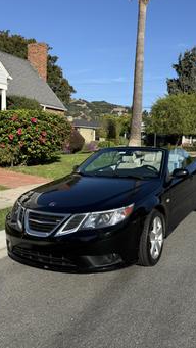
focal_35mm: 29
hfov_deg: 39.6
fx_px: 268
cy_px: 164
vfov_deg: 66.0
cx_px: 134
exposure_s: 1/3759
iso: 80
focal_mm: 6.76
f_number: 1.78
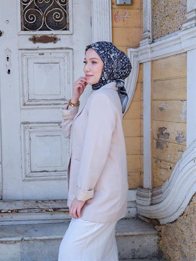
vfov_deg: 36.2
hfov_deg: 27.5
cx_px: 98
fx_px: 400
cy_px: 130
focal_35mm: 53
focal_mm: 67.6
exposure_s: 1/340
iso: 320
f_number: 5.6
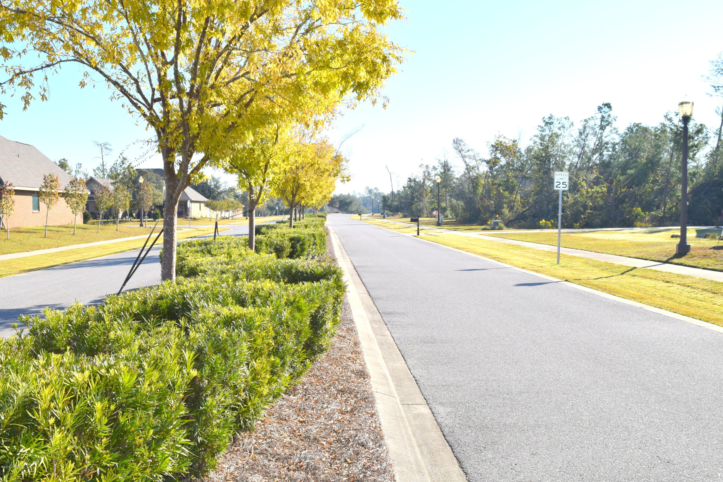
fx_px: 723
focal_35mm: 36
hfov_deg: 53.1
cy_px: 241
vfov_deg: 36.9
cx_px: 362
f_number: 13
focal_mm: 24
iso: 100
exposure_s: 1/200
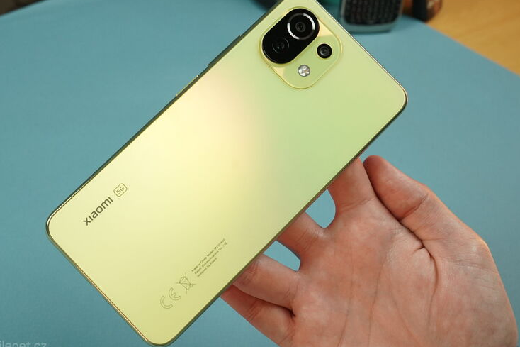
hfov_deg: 54.3
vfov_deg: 37.8
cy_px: 169
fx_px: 505
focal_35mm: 35
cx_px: 231
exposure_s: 1/160
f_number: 8
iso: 2000
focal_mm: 31
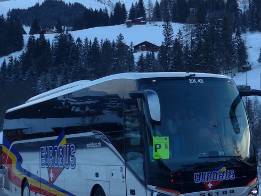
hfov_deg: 27.1
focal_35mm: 71
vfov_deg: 20.6
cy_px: 55
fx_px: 536
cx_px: 184
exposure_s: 1/400
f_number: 2.8
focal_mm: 6
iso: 80
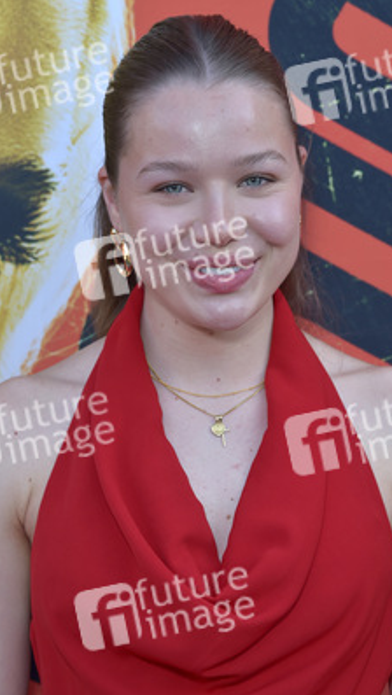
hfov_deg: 10.5
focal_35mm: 116
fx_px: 2139
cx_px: 216
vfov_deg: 18.5
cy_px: 347
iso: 250
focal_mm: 110
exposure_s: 1/250
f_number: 6.3
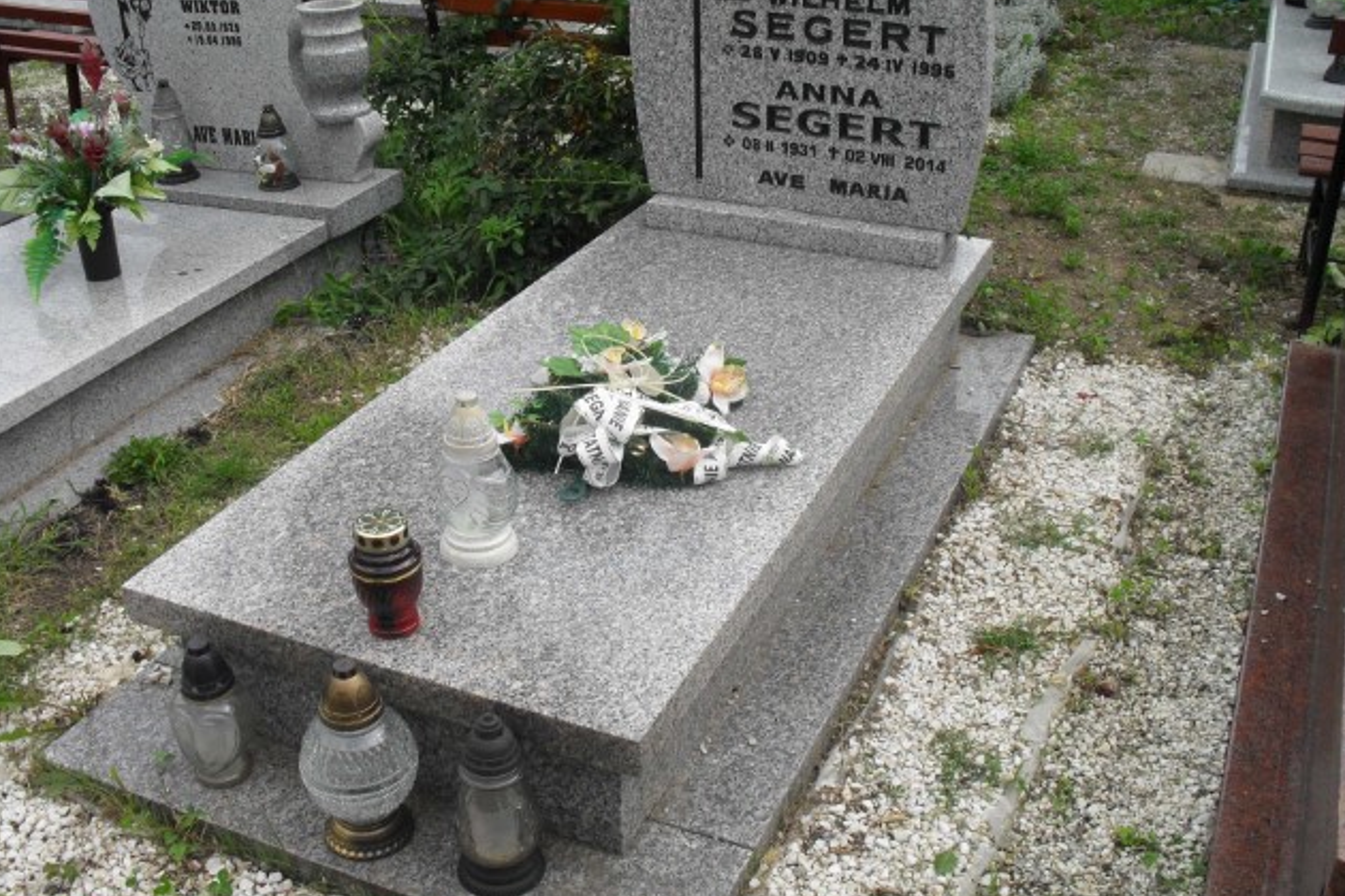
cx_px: 677
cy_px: 410
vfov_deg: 35.9
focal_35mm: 37
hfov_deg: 51.9
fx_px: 1382
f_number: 8.4
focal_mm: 6.3
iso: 100
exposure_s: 1/125
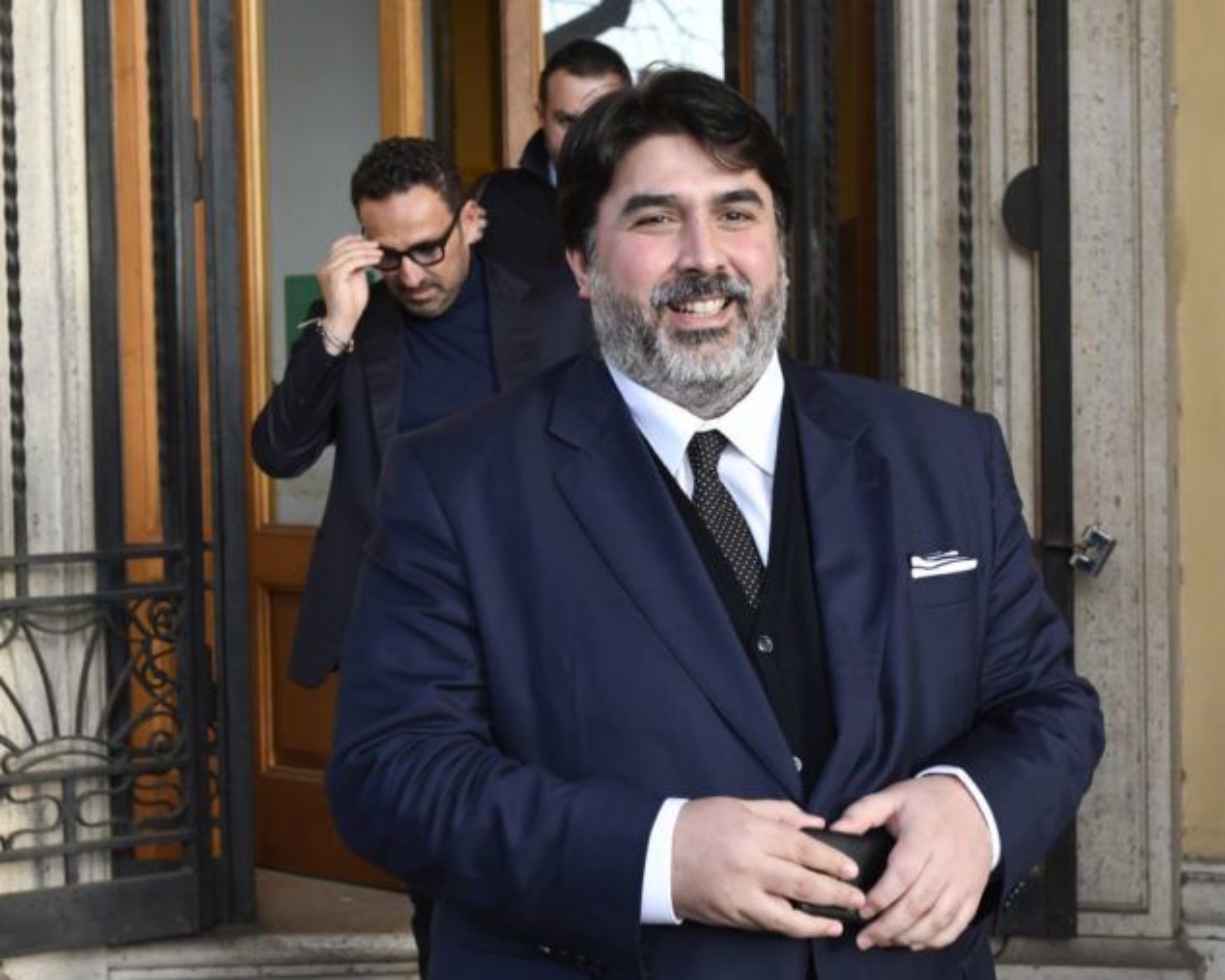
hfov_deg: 32.5
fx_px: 2102
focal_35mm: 58
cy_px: 493
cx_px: 634
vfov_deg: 26.2
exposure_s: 1/250
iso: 640
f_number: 4.5
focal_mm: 34
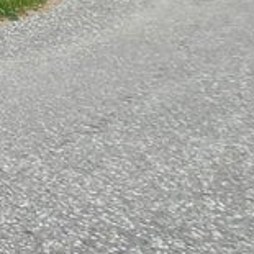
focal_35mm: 101
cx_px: -768
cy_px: -297
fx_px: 838
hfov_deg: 8.1
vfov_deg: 13.8
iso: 50
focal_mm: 2.2
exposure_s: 1/2128
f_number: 2.2
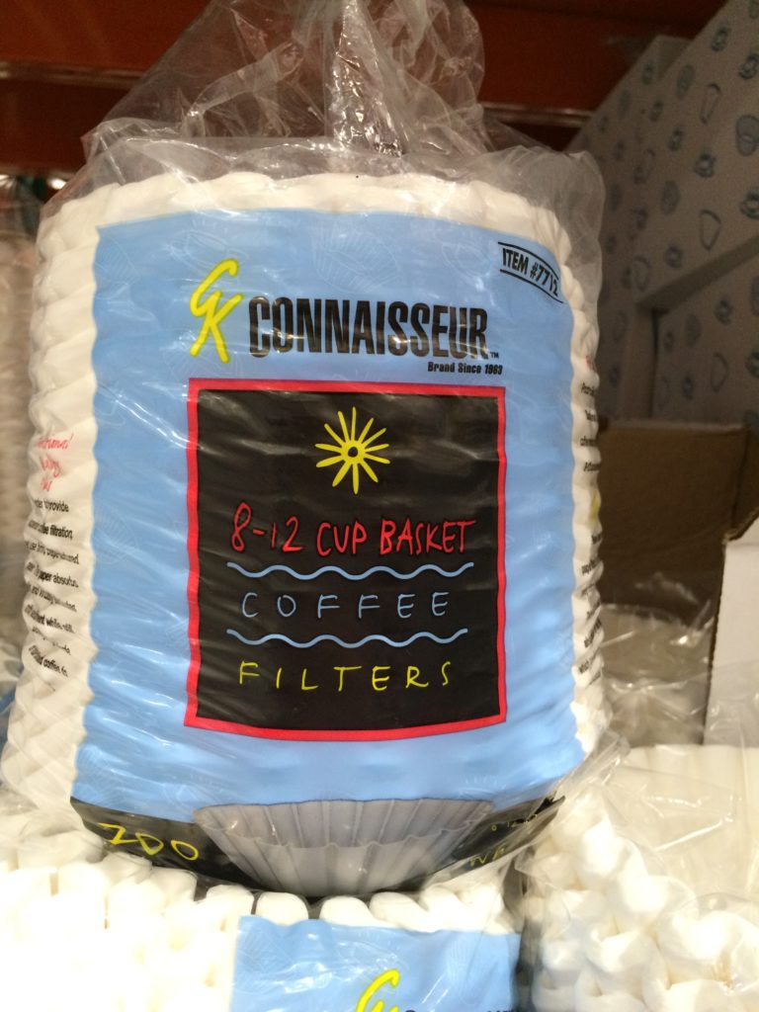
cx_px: 380
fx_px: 848
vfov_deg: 61.7
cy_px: 506
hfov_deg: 48.2
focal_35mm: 29
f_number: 2.2
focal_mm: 4.15
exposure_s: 1/33
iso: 250
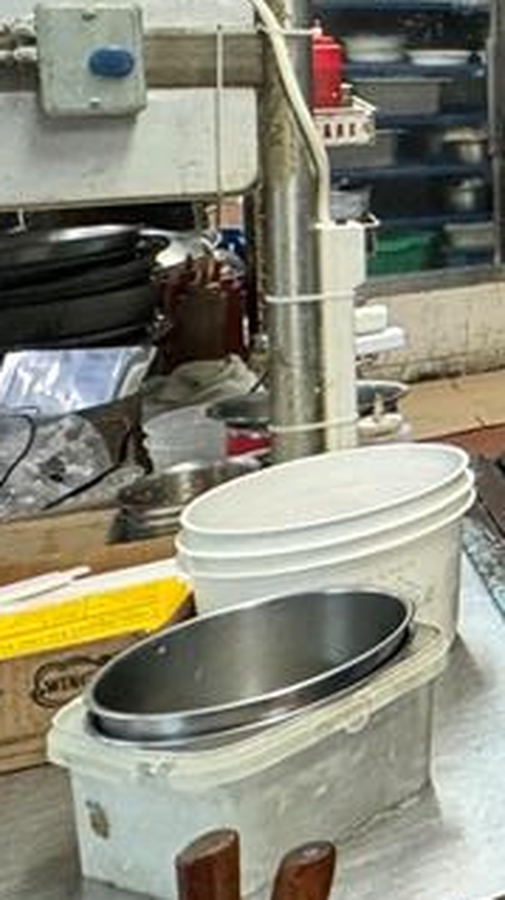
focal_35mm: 49
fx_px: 1169
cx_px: 1368
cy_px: 79
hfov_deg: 13.0
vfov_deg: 39.0
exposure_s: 1/60
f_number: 2.2
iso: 500
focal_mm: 2.22
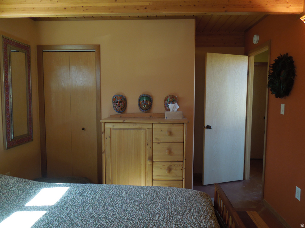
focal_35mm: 25
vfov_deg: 54.9
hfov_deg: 69.4
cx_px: 152
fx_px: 220
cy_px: 114
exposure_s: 1/30
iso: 200
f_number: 3.3
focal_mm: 4.5
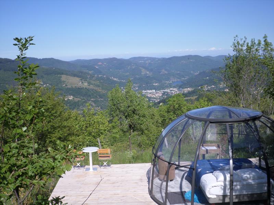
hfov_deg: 43.9
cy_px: 102
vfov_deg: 33.6
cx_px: 137
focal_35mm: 43
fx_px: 340
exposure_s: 1/1000
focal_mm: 7.8
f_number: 3.2
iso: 80
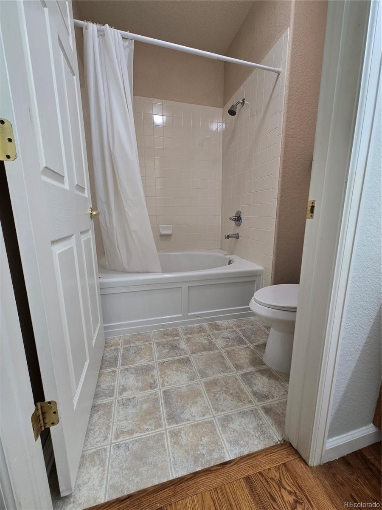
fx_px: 191
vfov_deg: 106.2
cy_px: 255
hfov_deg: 89.9
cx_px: 191
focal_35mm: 13
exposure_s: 1/60
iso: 125
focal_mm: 2.2
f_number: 2.2
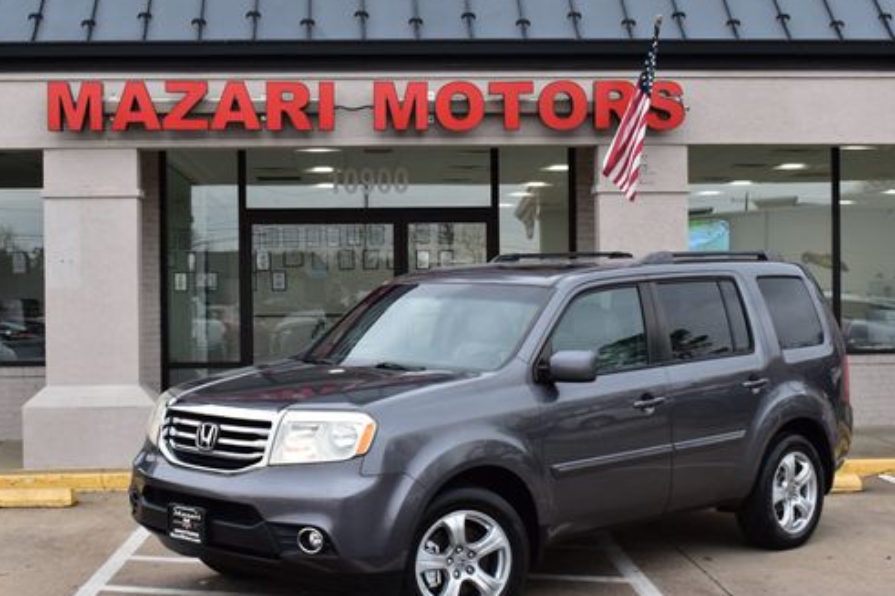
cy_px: 317
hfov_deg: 35.3
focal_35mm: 57
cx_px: 443
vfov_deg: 23.9
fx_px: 1408
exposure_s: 1/100
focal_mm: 29
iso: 400
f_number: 9
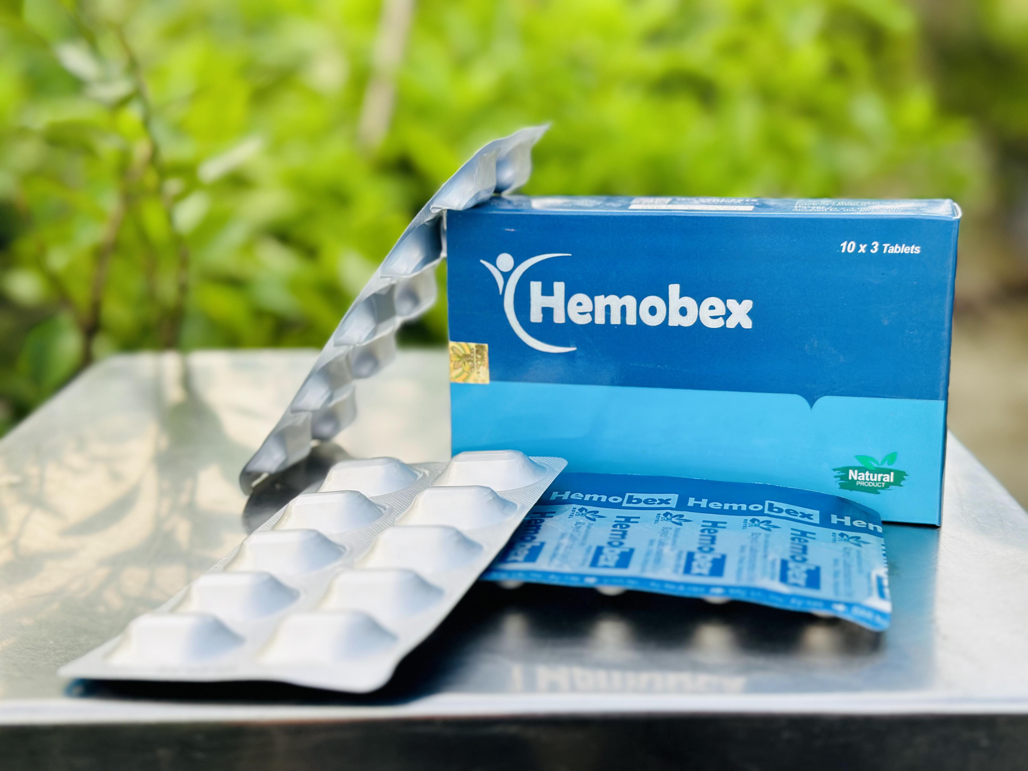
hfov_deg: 39.7
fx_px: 1425
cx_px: 514
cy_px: 386
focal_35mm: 48
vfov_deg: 30.3
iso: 80
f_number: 1.78
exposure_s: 1/499
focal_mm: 6.86
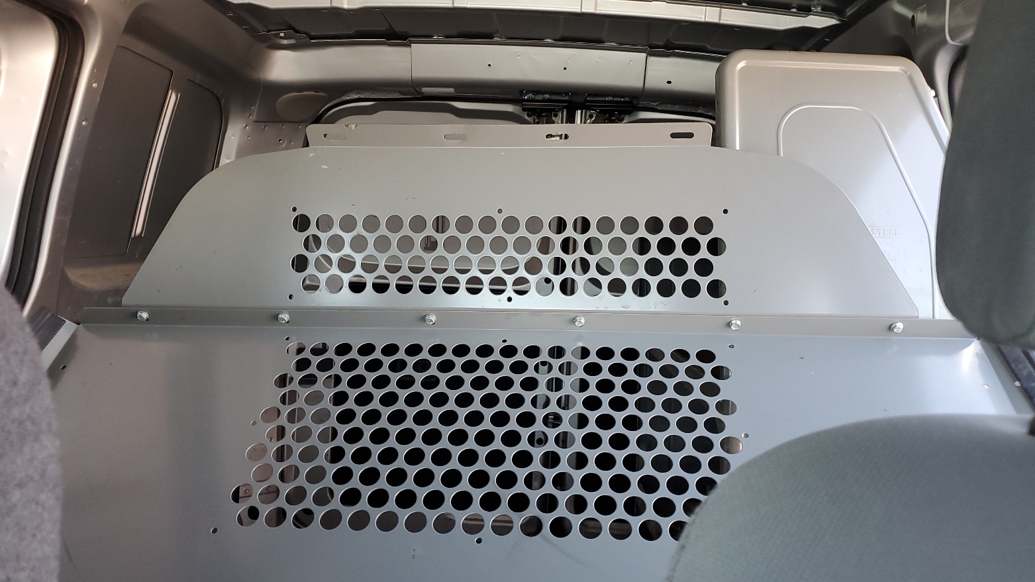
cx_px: 519
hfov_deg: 66.1
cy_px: 267
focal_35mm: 29
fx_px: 796
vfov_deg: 40.1
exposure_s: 1/100
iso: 69
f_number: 1.5
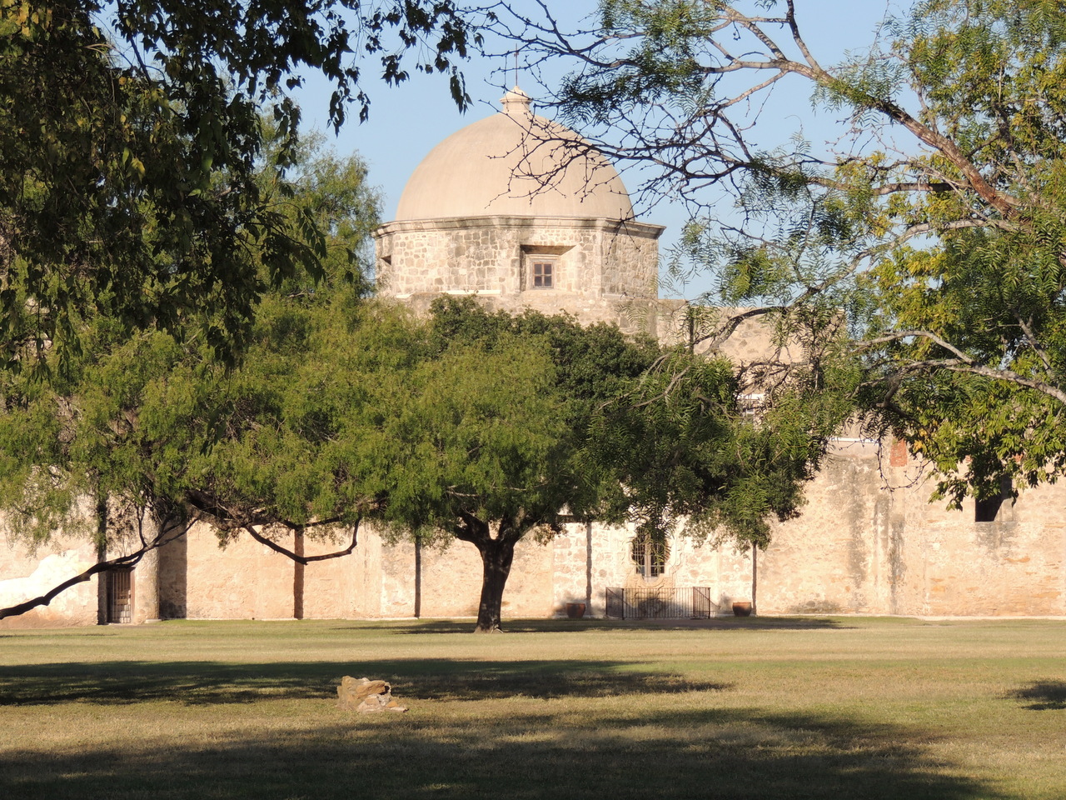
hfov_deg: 13.6
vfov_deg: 10.2
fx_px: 4465
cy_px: 400
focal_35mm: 145
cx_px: 533
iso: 100
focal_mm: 25.8
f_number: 4.4
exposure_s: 1/640
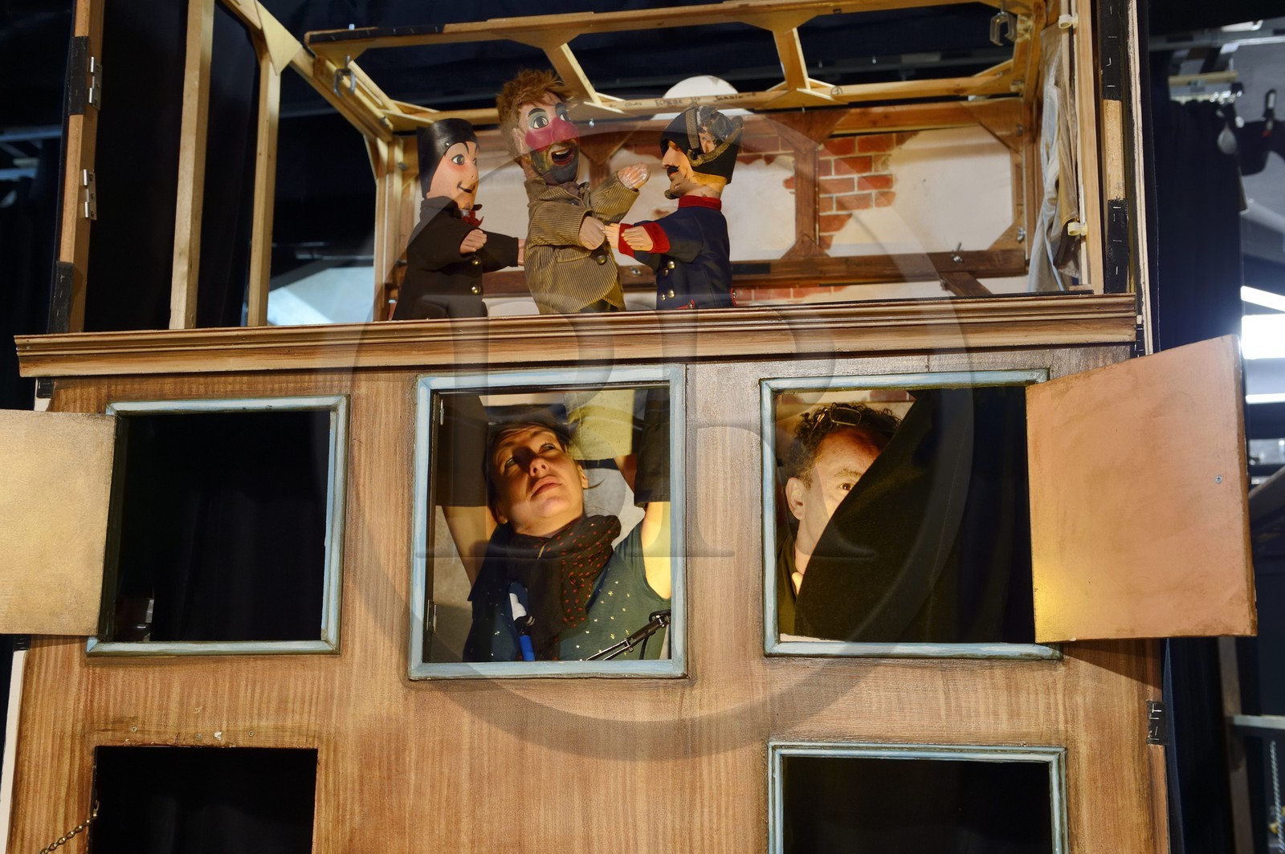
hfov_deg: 48.5
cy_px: 427
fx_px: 1427
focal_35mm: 40
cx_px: 642
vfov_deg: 33.3
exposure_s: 1/5
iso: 800
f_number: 5
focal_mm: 40
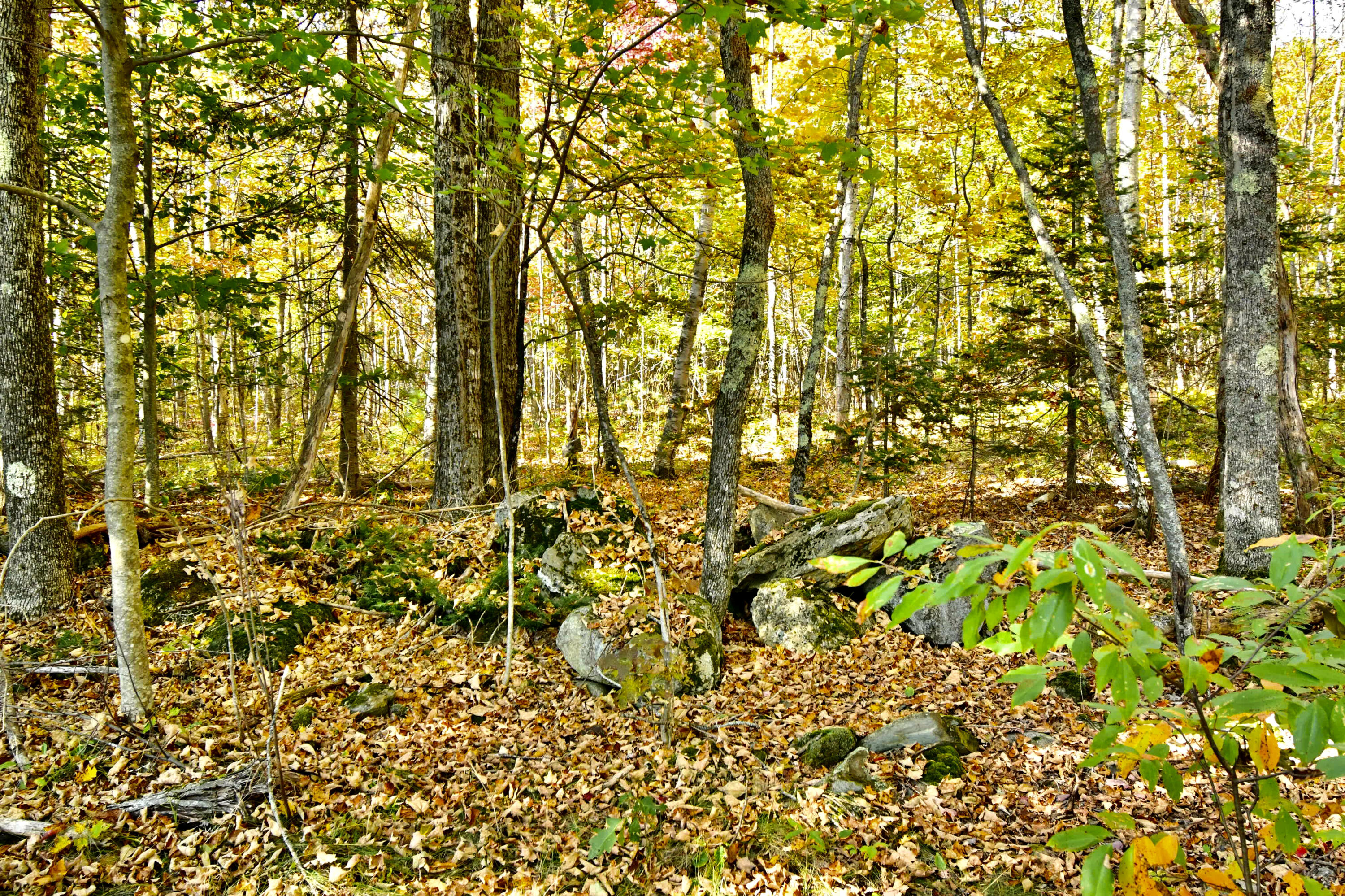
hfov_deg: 61.9
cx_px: 672
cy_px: 448
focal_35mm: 30
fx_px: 1120
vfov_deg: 43.6
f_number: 6.3
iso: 1400
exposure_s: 1/200
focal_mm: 20
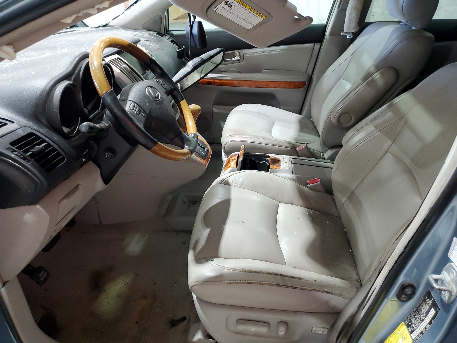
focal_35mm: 26
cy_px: 172
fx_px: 343
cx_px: 228
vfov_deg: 53.1
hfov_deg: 67.3
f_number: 1.5
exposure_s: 1/60.2
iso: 198
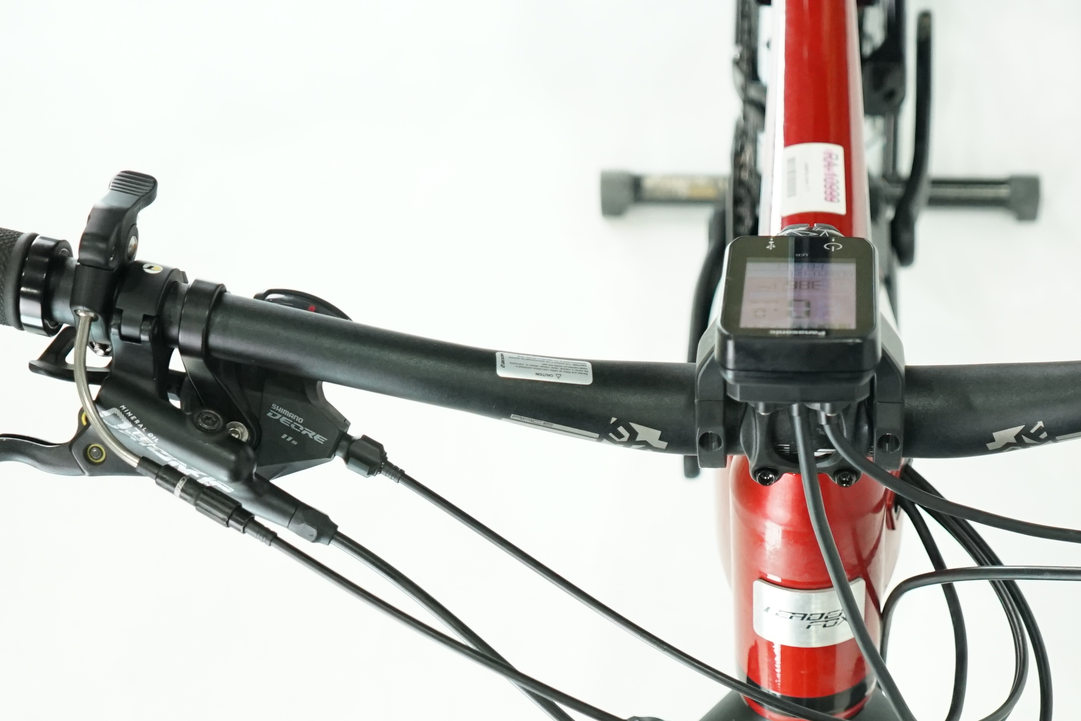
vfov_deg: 18.7
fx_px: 2102
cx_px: 781
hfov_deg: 28.5
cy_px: 793
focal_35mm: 70
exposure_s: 1/200
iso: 2000
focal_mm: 30
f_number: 4.5
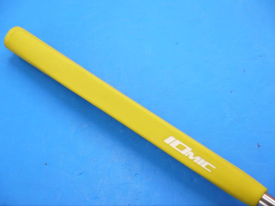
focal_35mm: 84
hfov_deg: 23.3
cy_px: 103
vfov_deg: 17.6
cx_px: 138
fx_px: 667
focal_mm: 42
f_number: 5.6
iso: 500
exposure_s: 1/80
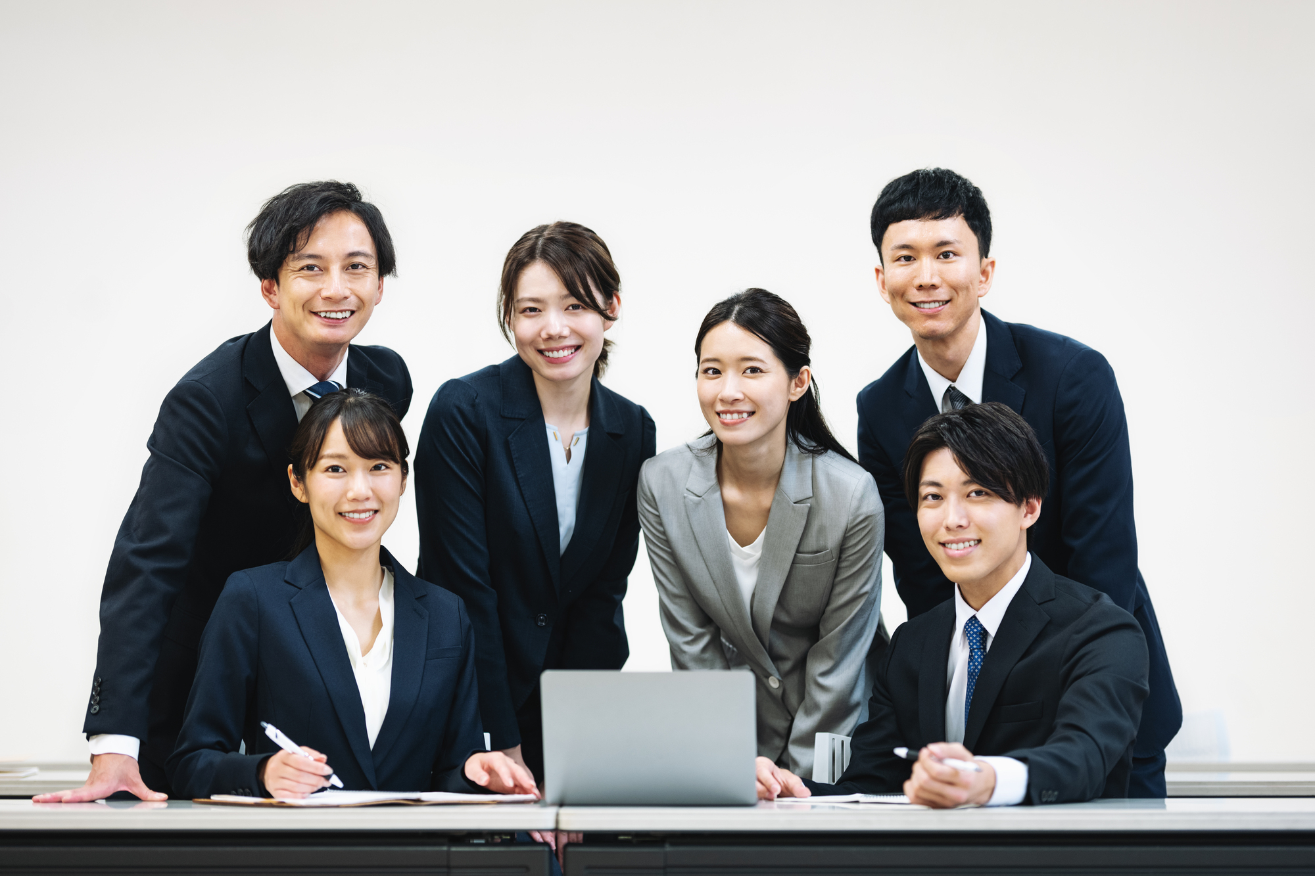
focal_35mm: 105
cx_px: 658
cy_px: 438
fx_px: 3835
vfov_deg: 13.0
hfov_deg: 19.5
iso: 320
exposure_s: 1/160
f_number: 1.8
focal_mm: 105
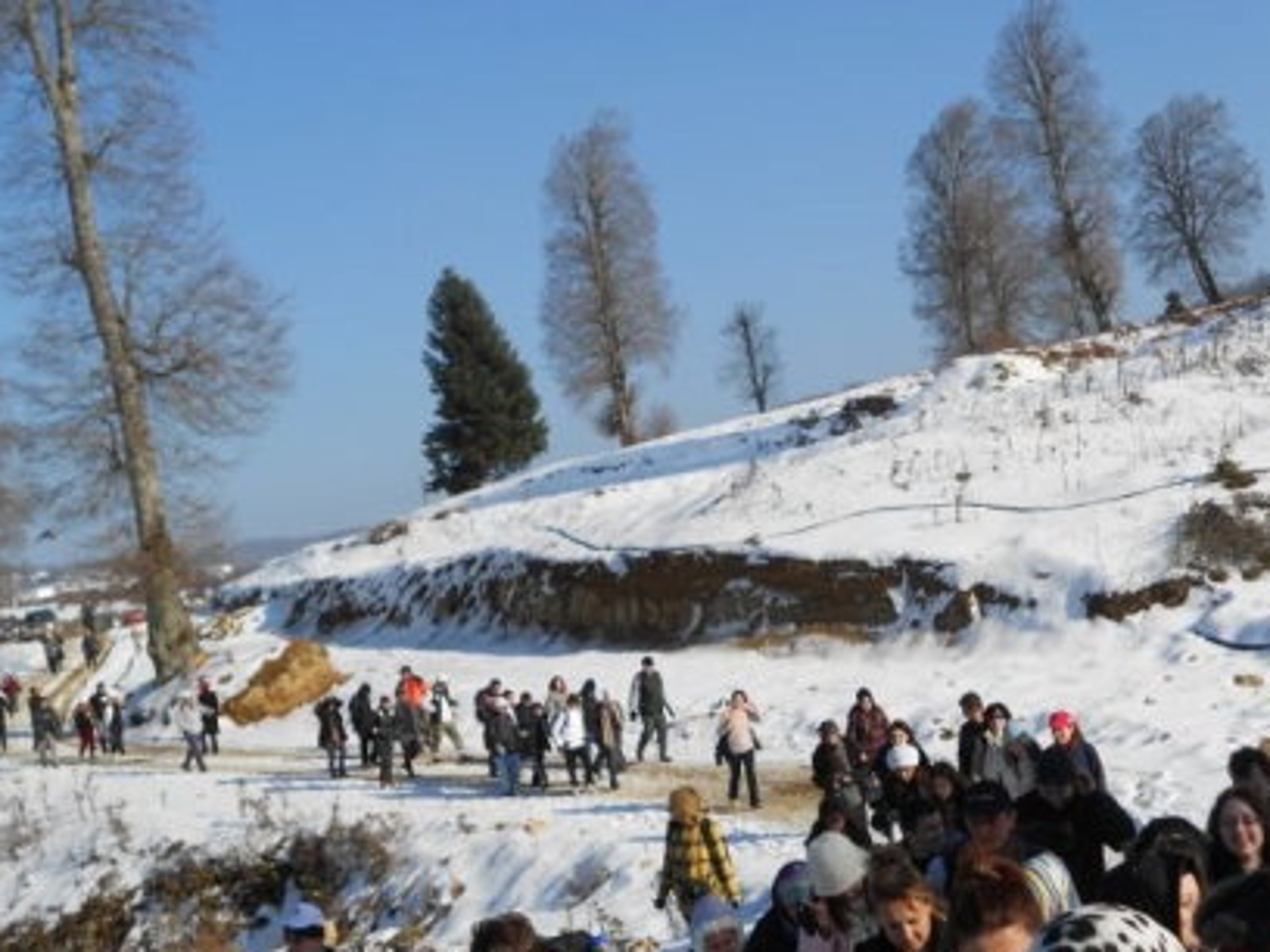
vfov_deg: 28.5
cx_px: 725
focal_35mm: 51
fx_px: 1871
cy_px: 540
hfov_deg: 37.4
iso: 80
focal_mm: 7.7
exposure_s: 1/800
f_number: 4.2
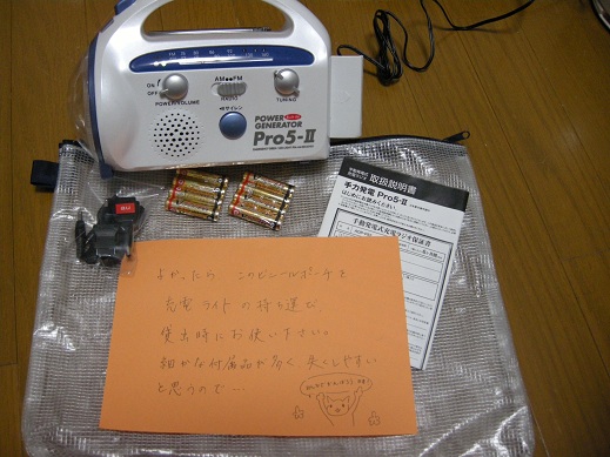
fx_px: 617
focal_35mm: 35
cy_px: 228
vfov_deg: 40.7
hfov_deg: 52.6
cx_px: 305
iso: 400
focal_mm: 7.5
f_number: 2.7
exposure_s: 1/20.1
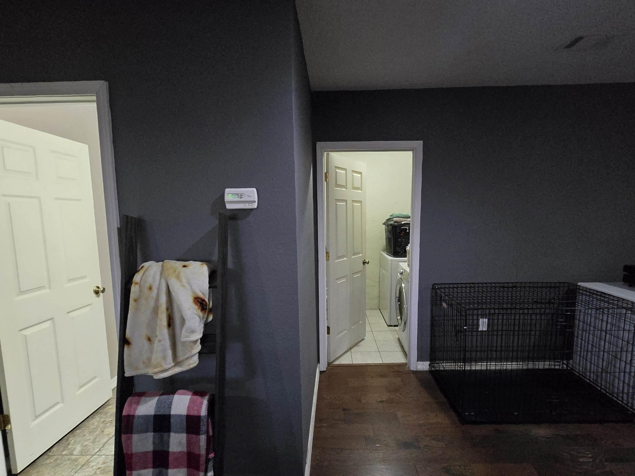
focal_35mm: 16
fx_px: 294
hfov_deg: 94.4
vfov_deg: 78.0
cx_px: 330
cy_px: 252
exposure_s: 1/60
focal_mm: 2.2
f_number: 2.2
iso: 1600
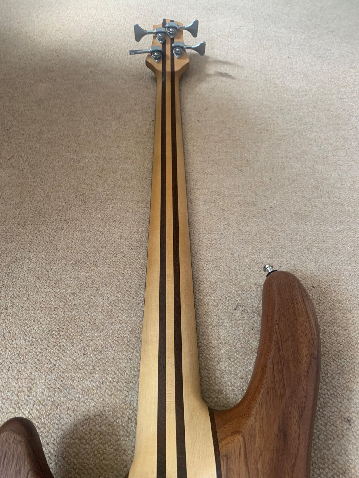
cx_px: 180
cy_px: 239
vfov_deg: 67.3
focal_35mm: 26
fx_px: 360
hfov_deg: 53.1
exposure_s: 1/60
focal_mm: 4.25
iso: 125
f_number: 1.8
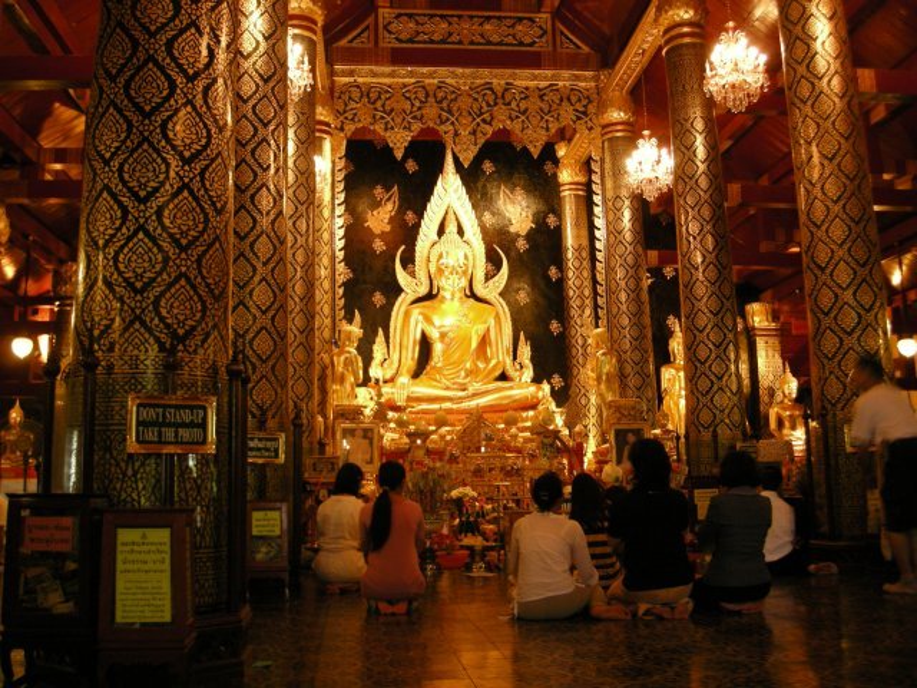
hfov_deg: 51.4
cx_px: 458
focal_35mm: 36
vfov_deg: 39.7
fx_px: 954
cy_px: 344
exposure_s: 1/8
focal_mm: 7.5
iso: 220
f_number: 2.7
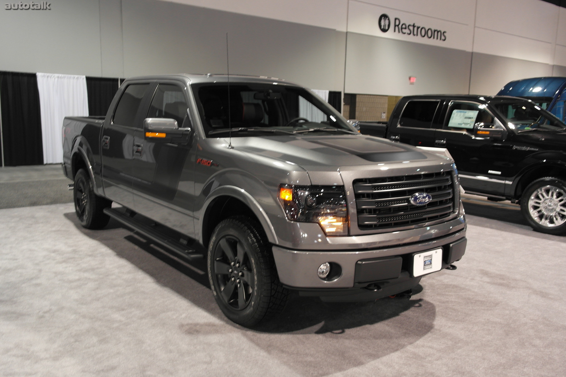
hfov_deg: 61.9
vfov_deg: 43.6
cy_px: 188
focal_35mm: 30
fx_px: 472
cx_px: 283
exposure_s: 1/20
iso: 400
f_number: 3.5
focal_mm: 20
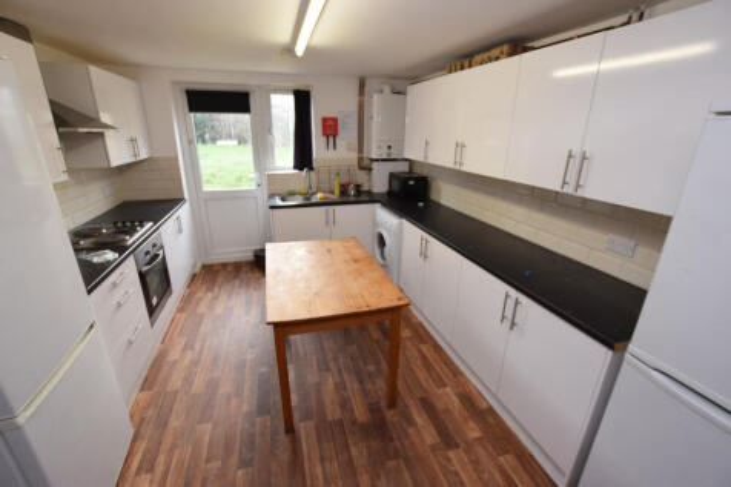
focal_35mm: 15
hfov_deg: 100.4
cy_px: 244
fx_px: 304
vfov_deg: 77.3
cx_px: 366
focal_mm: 10
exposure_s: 1/125
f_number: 5.6
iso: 800
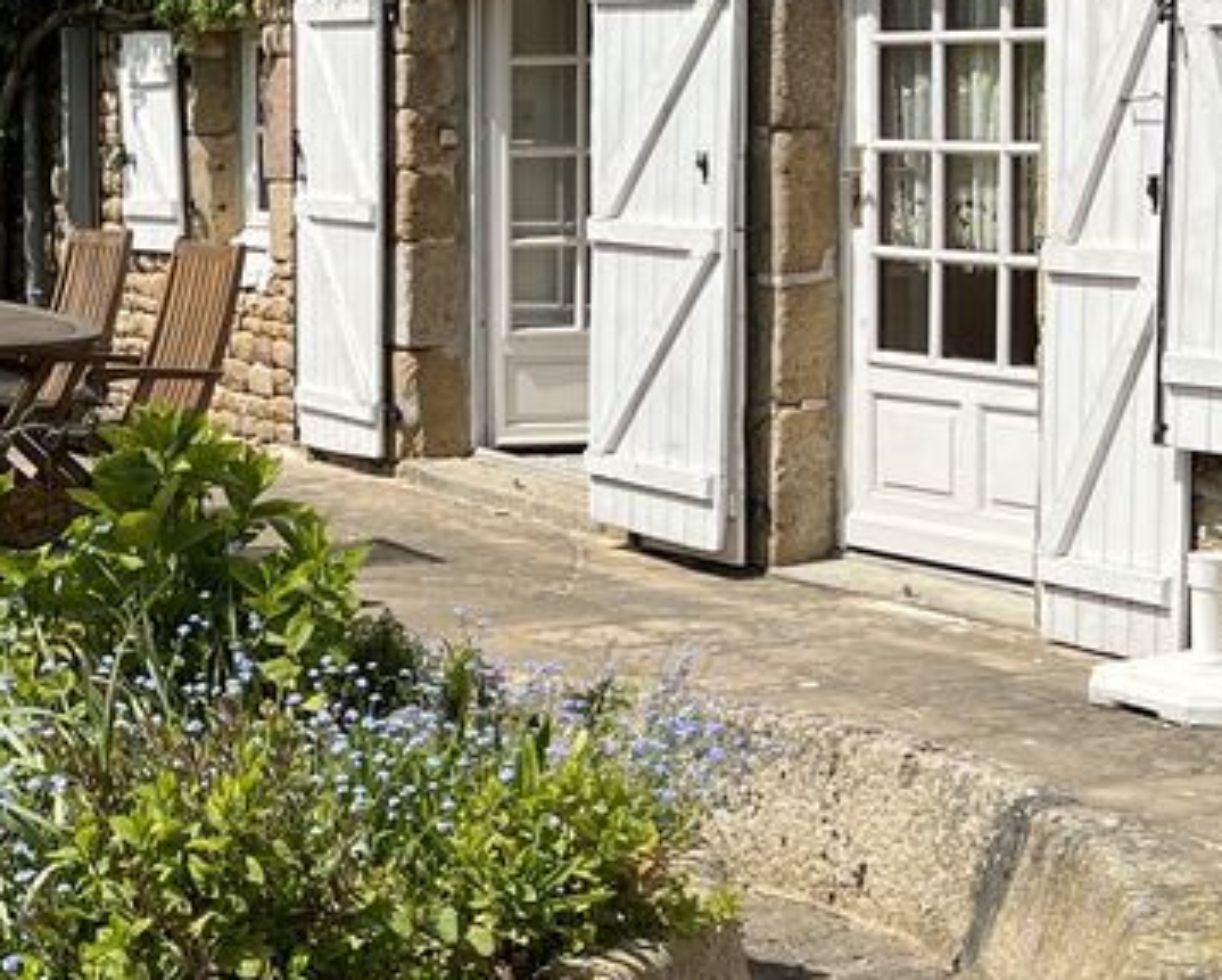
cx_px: 17
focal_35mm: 85
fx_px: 3077
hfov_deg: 21.7
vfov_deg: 18.1
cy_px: 393
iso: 50
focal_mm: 5.7
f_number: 1.5
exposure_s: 1/4274
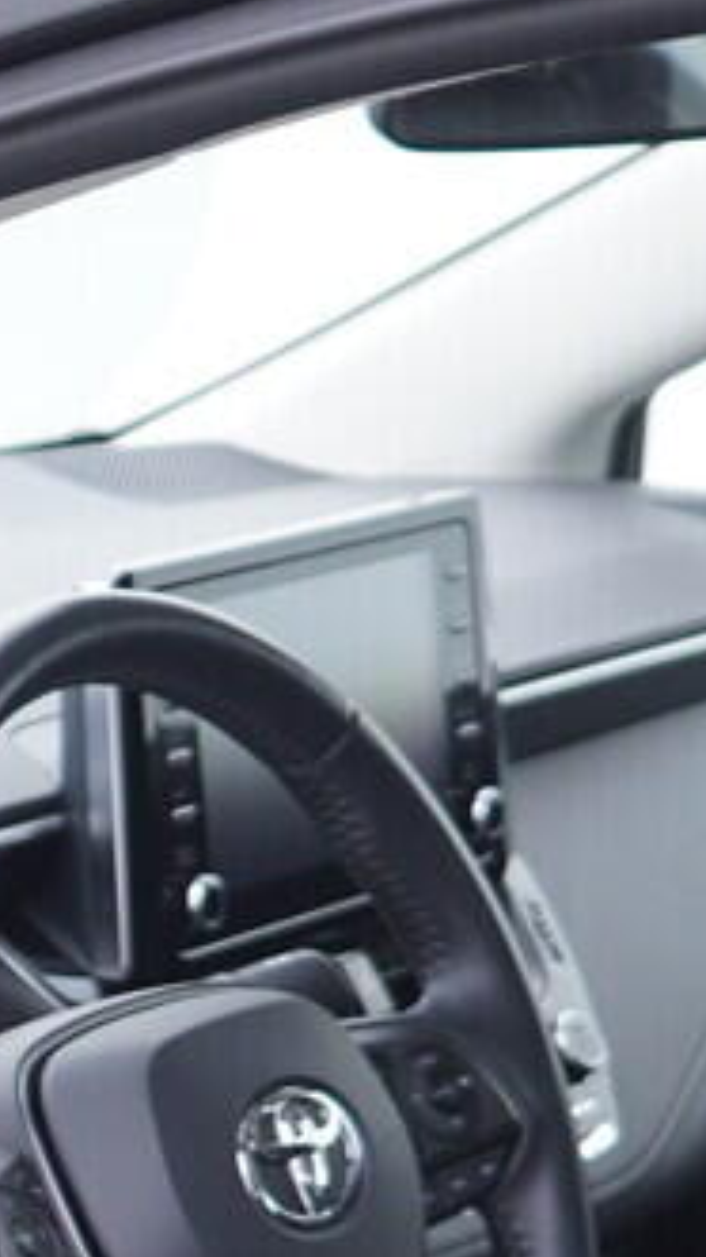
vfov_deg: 12.7
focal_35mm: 164
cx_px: -535
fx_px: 5462
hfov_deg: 7.2
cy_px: 1610
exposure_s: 1/40
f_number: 2.8
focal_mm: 24
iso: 160
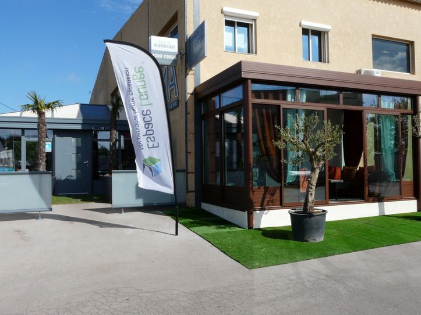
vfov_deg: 45.4
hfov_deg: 58.3
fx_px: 377
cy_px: 157
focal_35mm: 31
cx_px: 221
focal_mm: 4.6
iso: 100
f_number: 6.3
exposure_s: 1/400
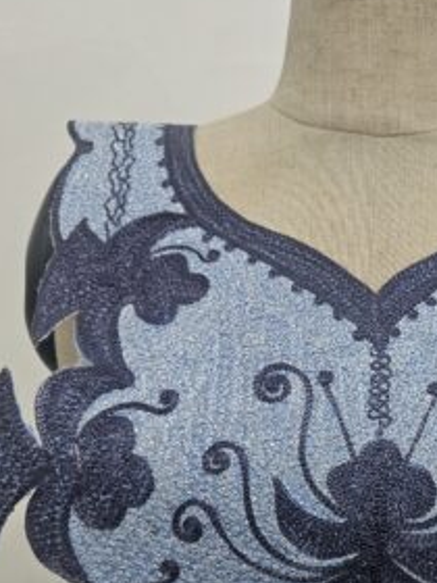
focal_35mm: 47
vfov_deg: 39.8
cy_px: 399
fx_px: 791
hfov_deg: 29.6
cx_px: 395
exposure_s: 1/100
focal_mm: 5.4
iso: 250
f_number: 1.8
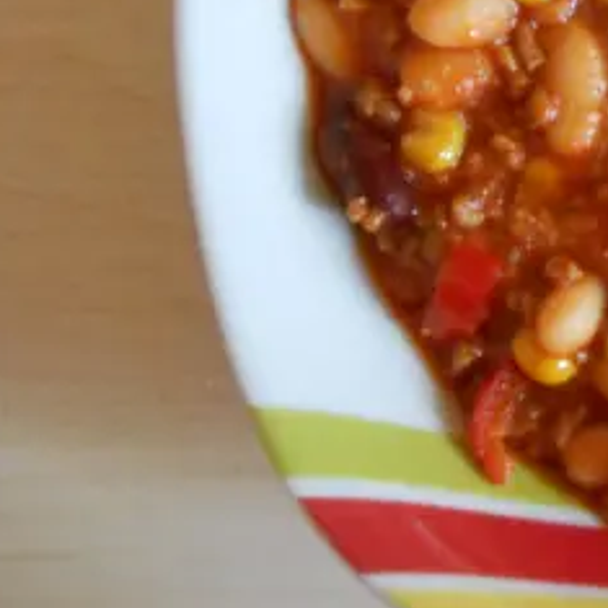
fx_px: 2206
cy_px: -18
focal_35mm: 111
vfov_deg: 15.4
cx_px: 908
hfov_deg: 14.6
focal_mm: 6.72
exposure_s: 1/5
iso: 400
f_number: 3.1
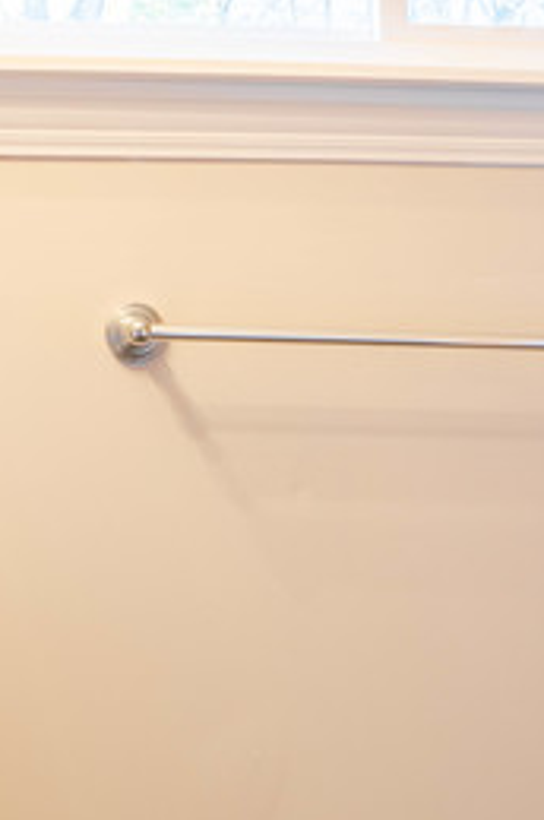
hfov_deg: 19.1
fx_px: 1614
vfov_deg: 28.5
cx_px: 221
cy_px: 358
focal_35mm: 71
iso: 125
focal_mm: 17
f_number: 4.5
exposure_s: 1/40
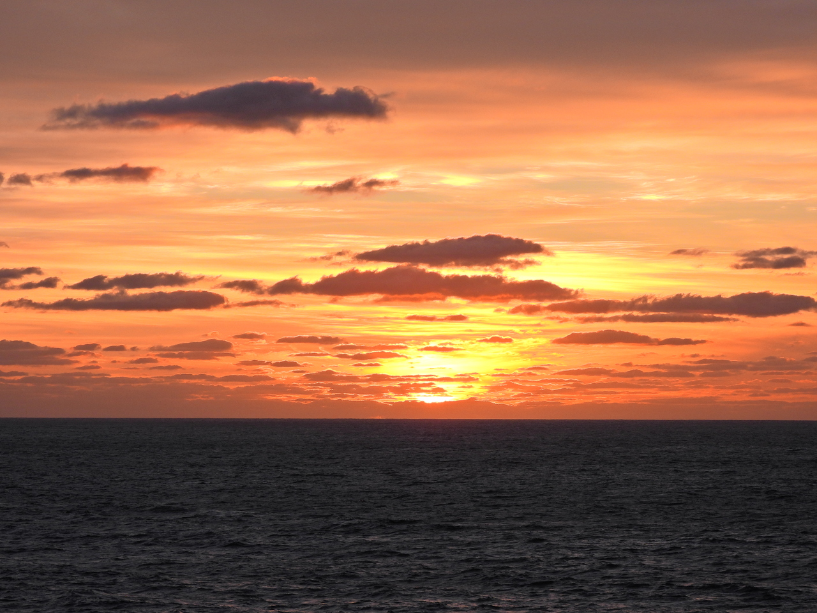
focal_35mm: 125
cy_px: 306
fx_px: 2950
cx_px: 408
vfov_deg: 11.9
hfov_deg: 15.8
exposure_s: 1/400
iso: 100
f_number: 4
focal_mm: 22.3
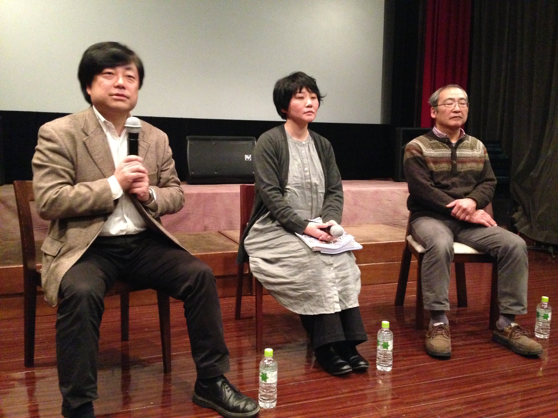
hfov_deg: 55.4
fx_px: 532
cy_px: 209
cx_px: 279
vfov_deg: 42.9
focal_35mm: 33
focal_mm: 4.12
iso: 800
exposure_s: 1/15
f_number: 2.4
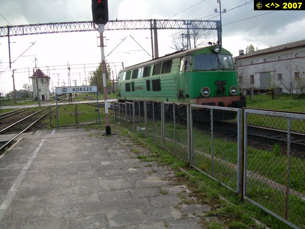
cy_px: 114
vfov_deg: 37.7
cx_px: 152
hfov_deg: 49.0
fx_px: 335
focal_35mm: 38
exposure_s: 1/193
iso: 50
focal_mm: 6.3
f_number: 4.6
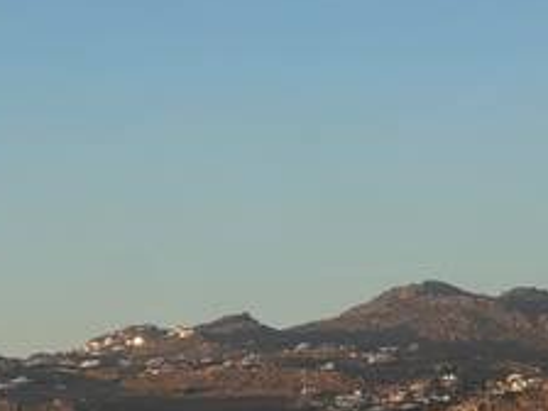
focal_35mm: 165
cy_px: 428
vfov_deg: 8.9
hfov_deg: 12.0
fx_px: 2612
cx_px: 281
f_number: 2.8
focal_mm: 9
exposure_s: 1/219
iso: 25
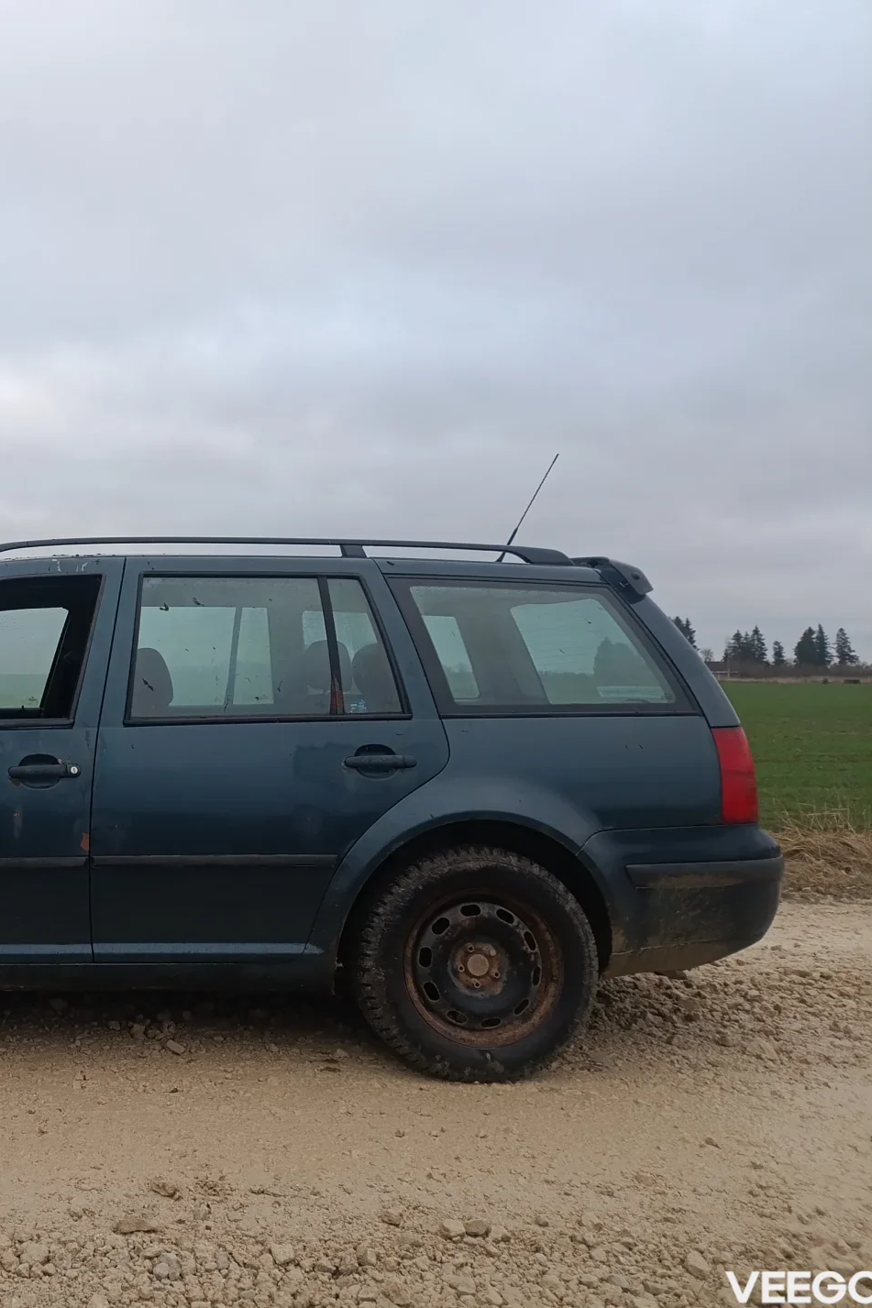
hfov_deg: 34.6
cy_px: 654
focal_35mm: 35
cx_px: 13
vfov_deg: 54.4
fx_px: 1272
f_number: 1.7
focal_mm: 4.71
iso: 200
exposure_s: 1/100
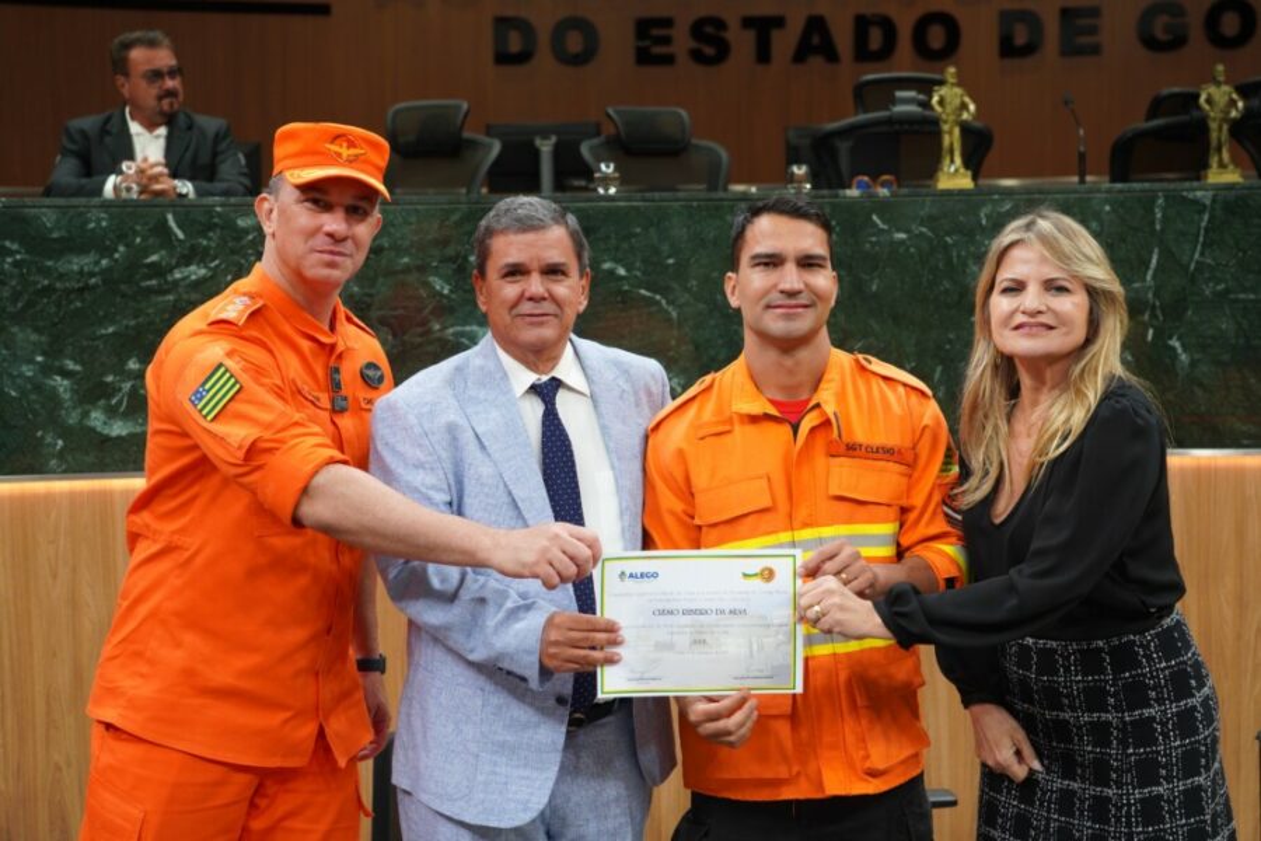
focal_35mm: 49
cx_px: 630
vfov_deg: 27.5
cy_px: 420
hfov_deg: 40.3
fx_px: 1716
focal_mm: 49
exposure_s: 1/160
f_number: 5
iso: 1000
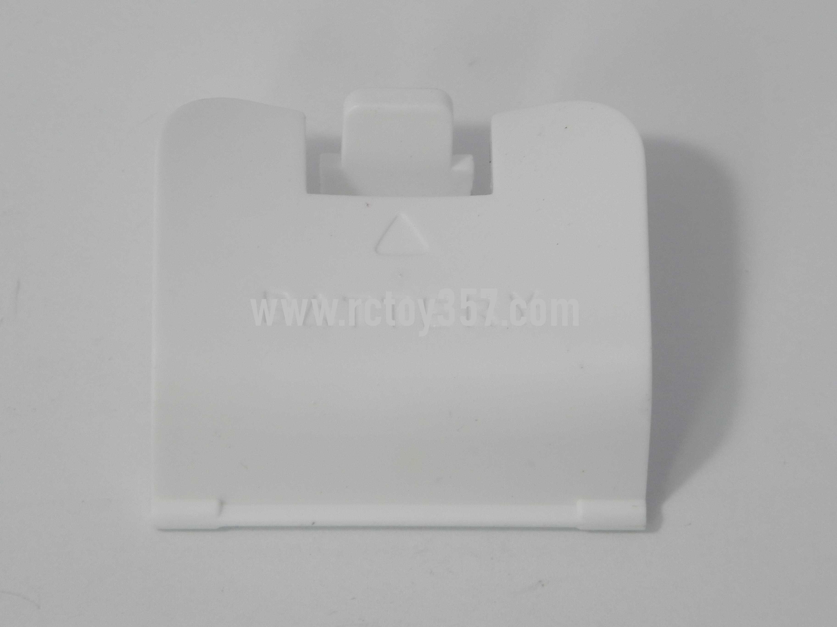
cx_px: 418
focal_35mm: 184
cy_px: 314
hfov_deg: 10.7
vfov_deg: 8.1
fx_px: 4449
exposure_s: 1/38.5
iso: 160
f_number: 4.5
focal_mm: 32.7
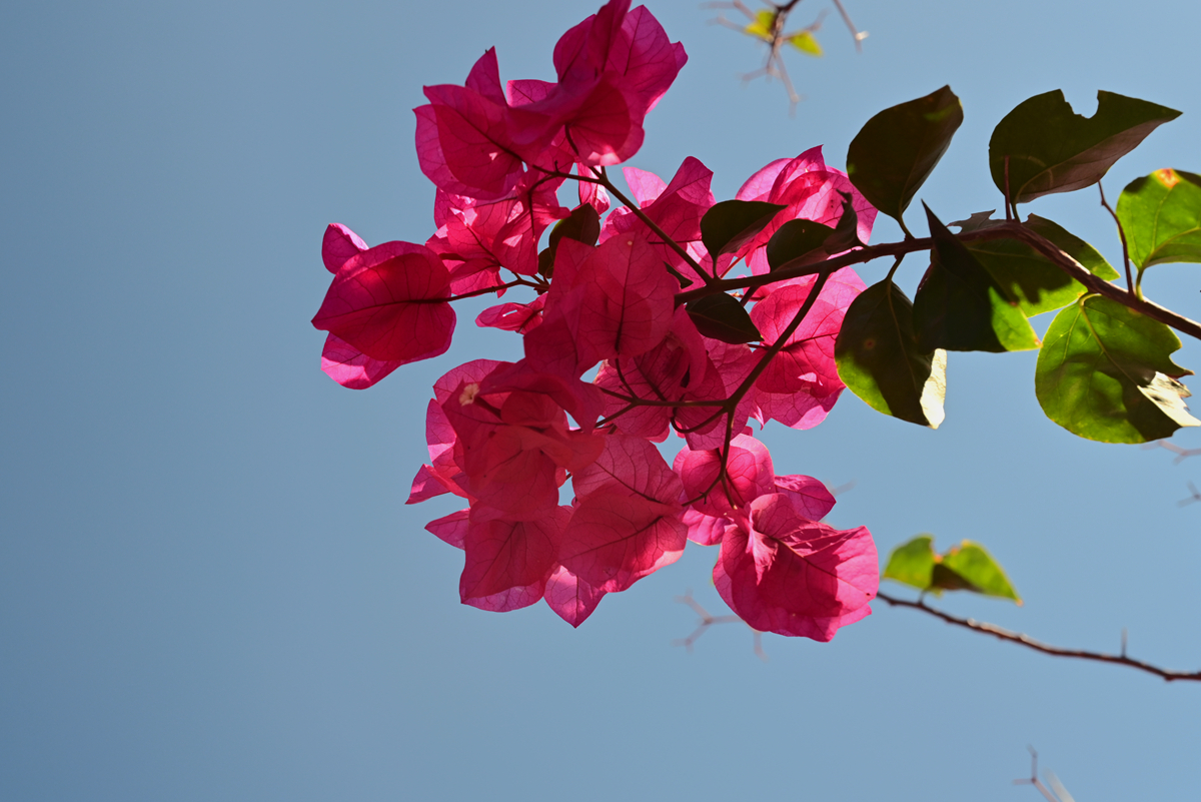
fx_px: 1635
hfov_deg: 40.3
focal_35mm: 49
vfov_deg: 27.5
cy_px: 401
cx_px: 600
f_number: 8
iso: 250
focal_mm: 49
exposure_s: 1/200
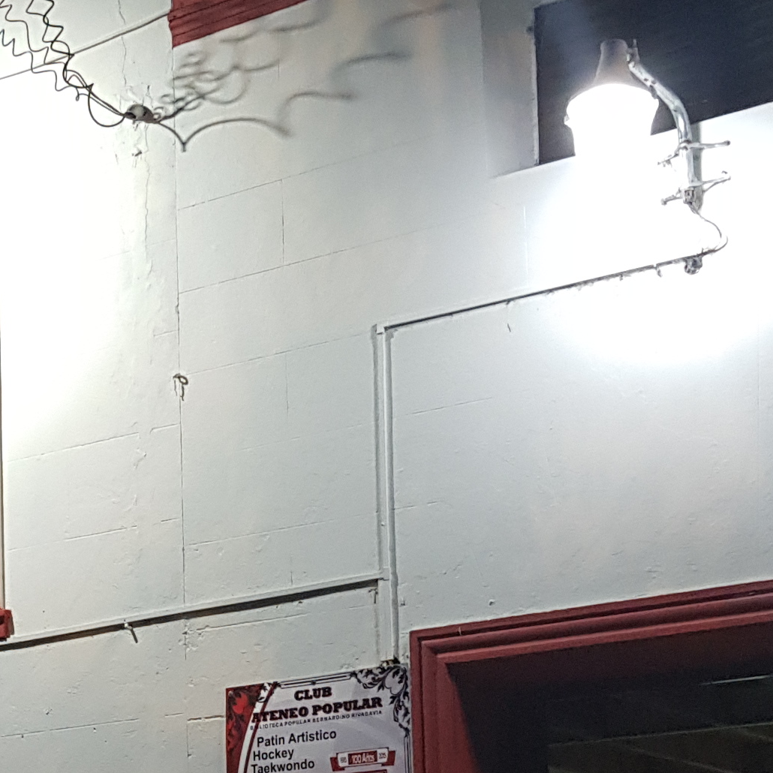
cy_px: 805
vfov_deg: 18.7
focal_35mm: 90
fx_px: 2274
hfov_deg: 18.8
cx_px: 11
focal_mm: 4.2
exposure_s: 1/50
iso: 200
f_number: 1.7
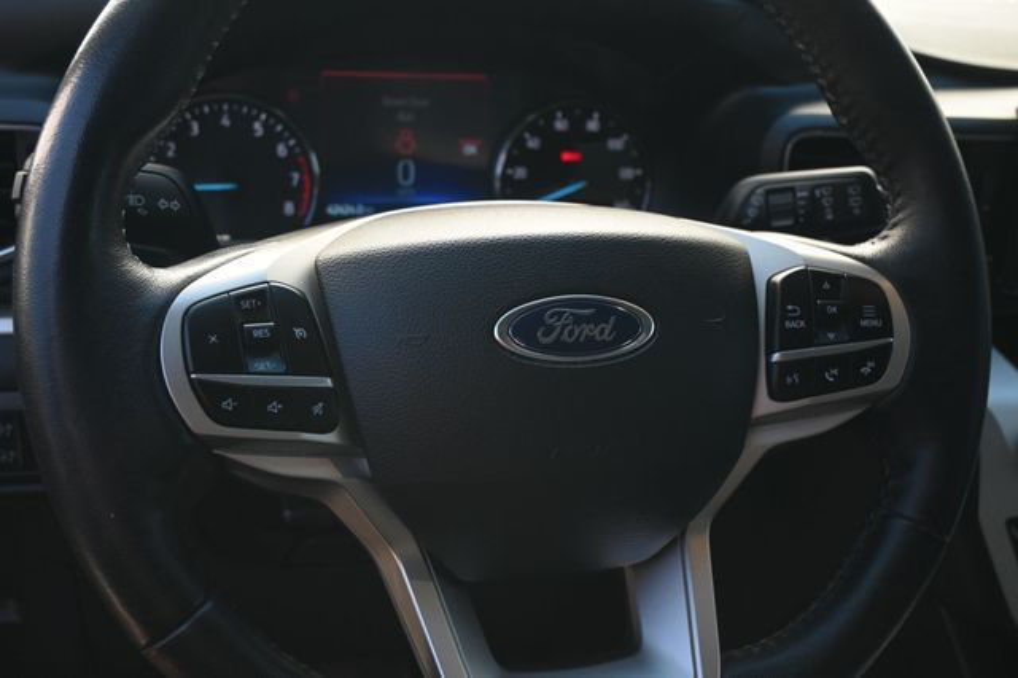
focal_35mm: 38
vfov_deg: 35.5
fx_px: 1060
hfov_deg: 51.3
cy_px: 339
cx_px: 509
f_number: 4.2
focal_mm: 25
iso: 450
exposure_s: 1/125
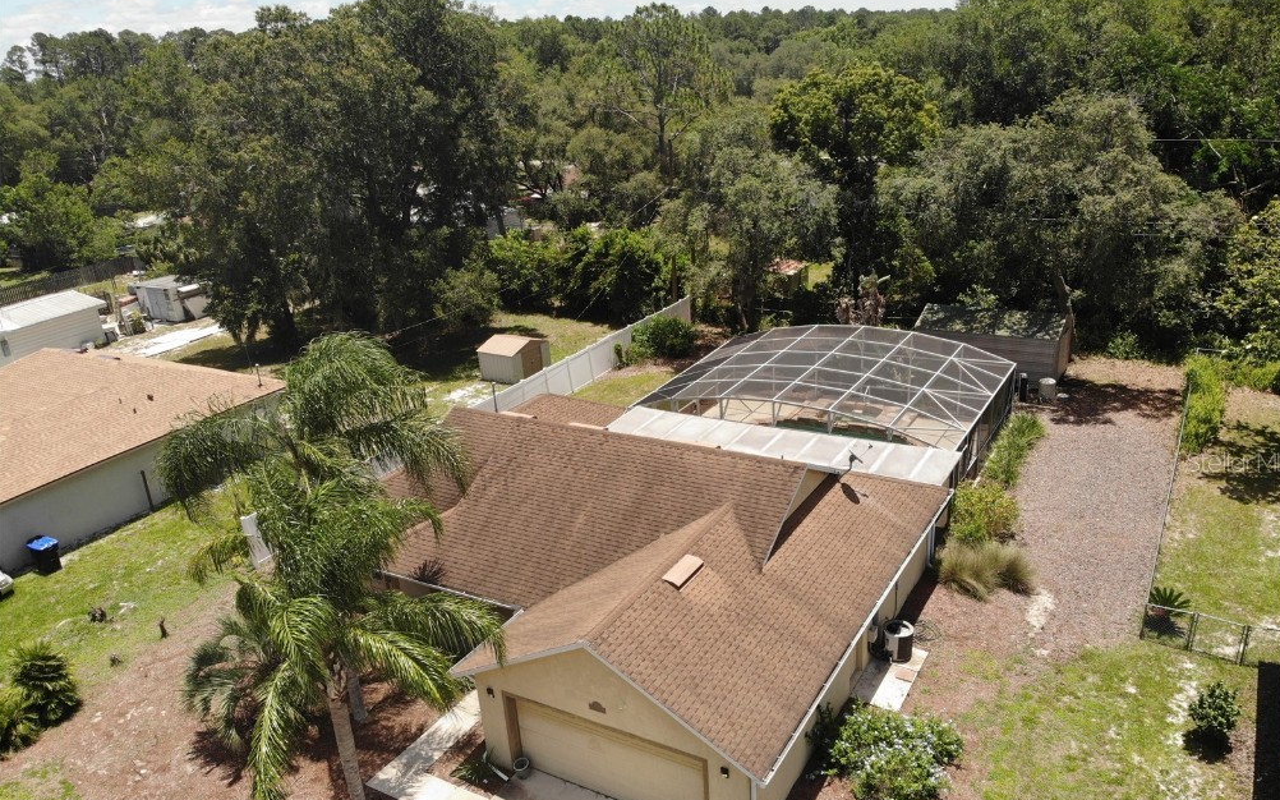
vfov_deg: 47.4
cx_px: 653
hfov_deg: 70.4
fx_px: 907
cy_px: 461
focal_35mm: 26
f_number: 2.8
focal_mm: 4.5
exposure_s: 1/744
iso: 100
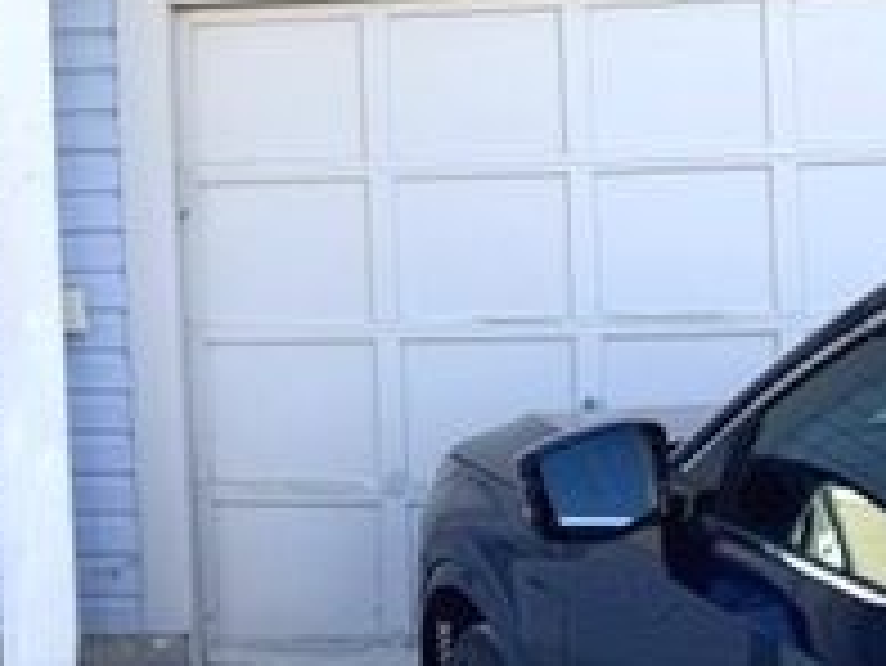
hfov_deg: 27.5
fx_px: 1562
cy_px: 146
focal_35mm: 61
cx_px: -202
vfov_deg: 23.7
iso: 80
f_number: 1.78
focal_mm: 6.76
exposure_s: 1/1046
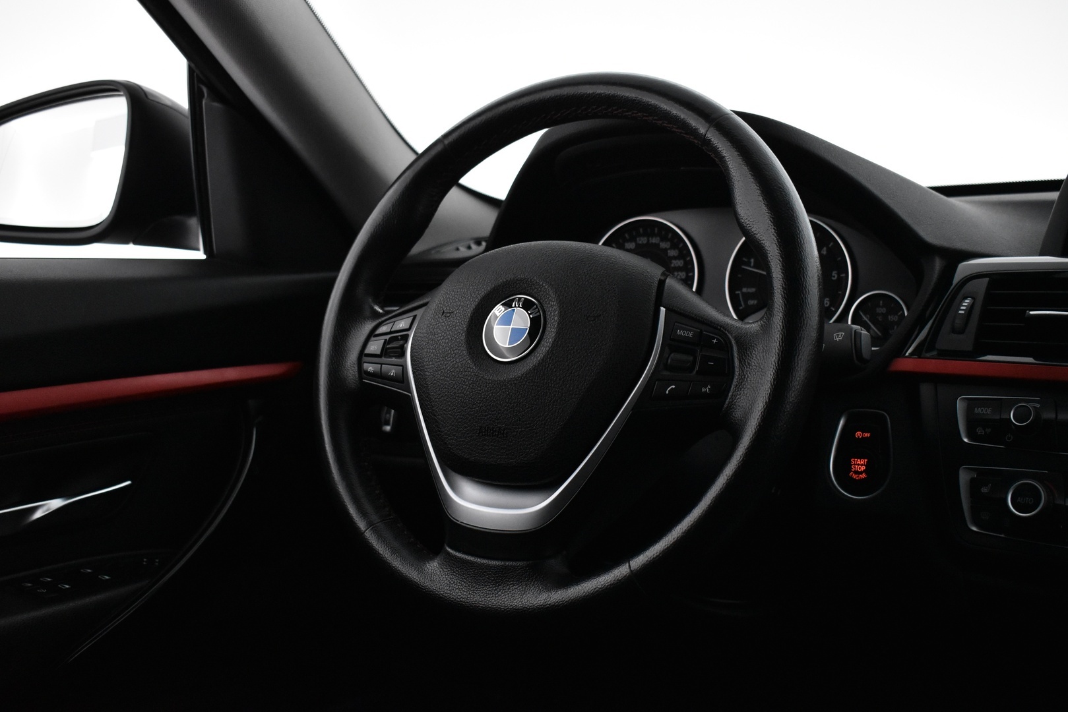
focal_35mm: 44
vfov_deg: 30.9
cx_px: 534
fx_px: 1291
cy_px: 356
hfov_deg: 45.0
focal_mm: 29
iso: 3200
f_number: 5
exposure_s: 1/100
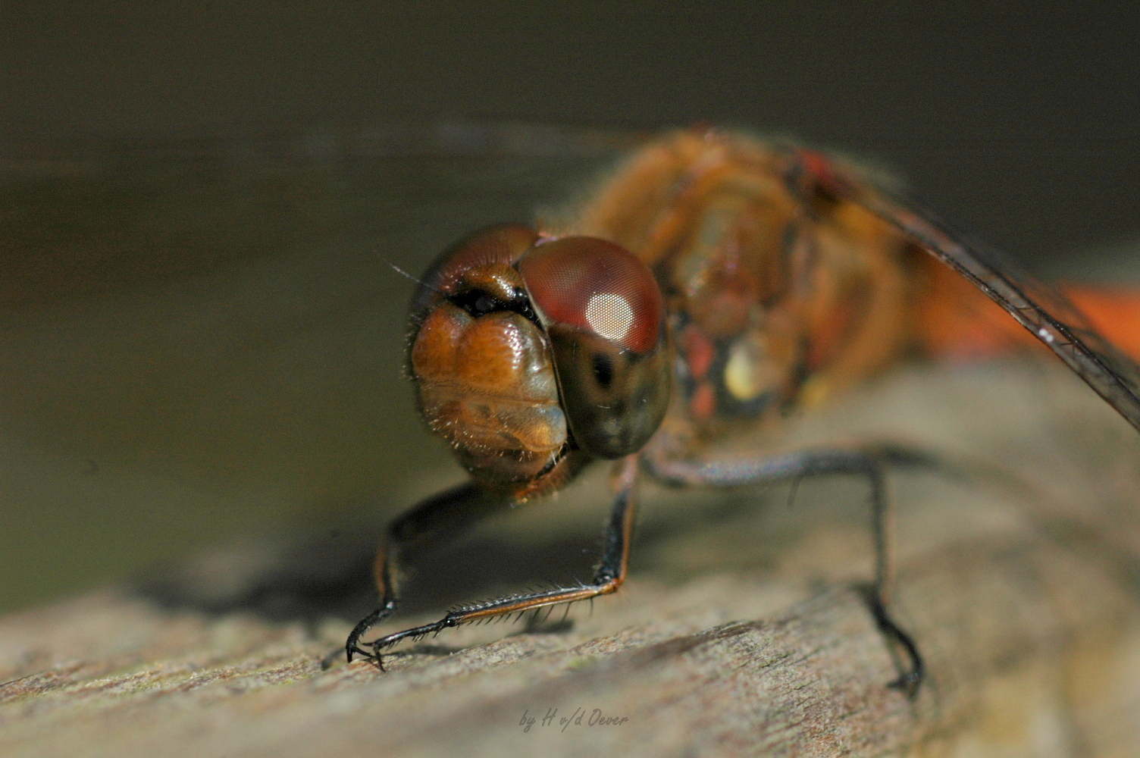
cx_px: 570
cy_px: 379
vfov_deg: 8.7
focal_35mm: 158
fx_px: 4983
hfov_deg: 13.1
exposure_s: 1/200
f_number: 14
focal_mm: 105
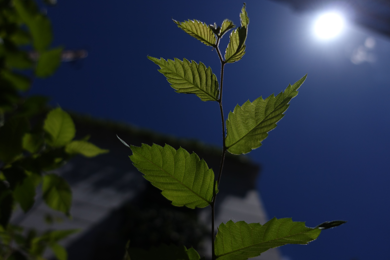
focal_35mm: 25
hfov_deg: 71.5
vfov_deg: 51.3
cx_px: 196
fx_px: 271
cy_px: 133
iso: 125
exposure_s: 1/32000
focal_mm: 8.8
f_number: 1.8
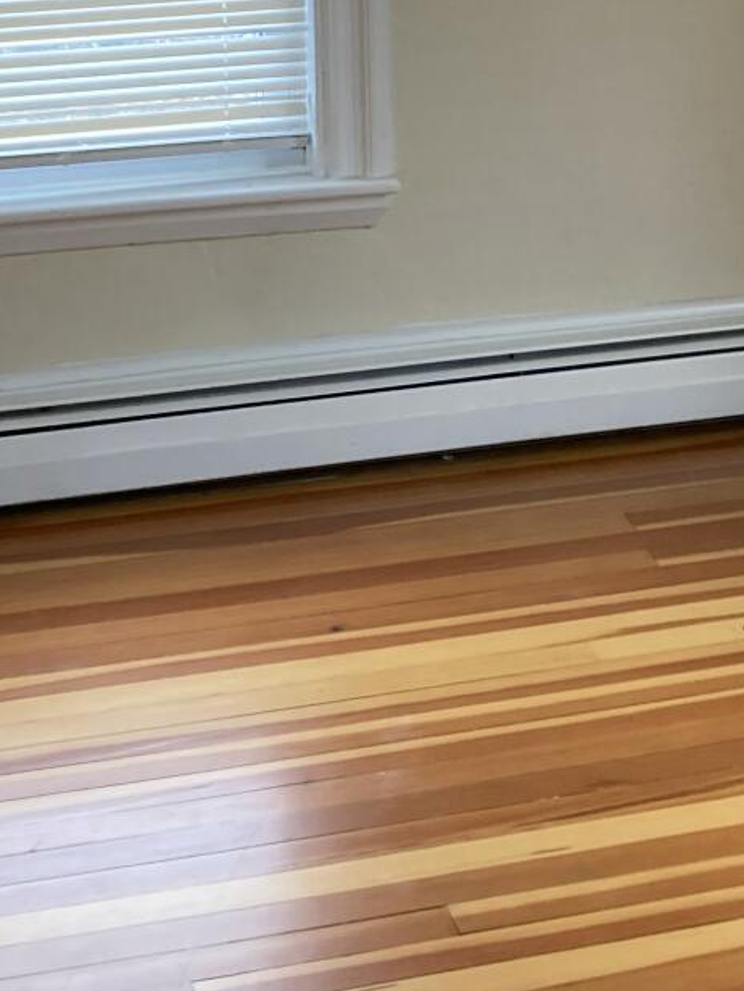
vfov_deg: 21.0
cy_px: 87
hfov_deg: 16.2
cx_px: 472
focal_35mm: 91
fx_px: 2605
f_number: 1.8
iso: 80
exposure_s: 1/60
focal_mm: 3.99
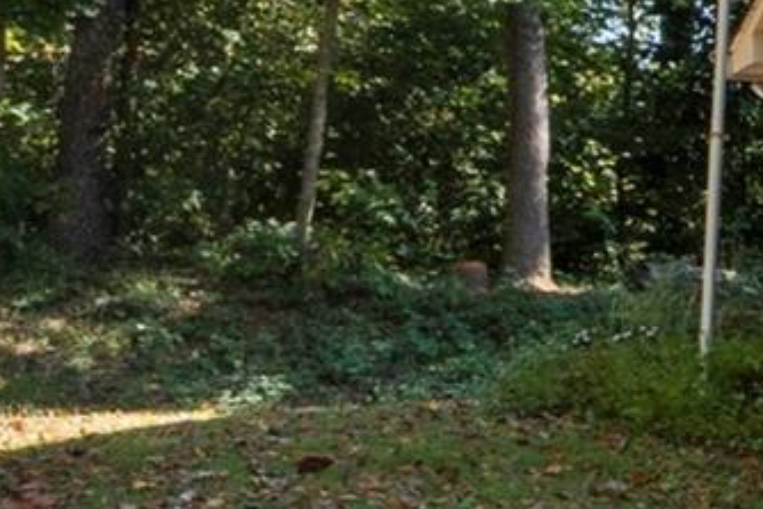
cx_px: 2202
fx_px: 2143
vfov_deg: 13.4
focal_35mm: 101
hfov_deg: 11.9
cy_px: -15
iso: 250
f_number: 9
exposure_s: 1/60
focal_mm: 11
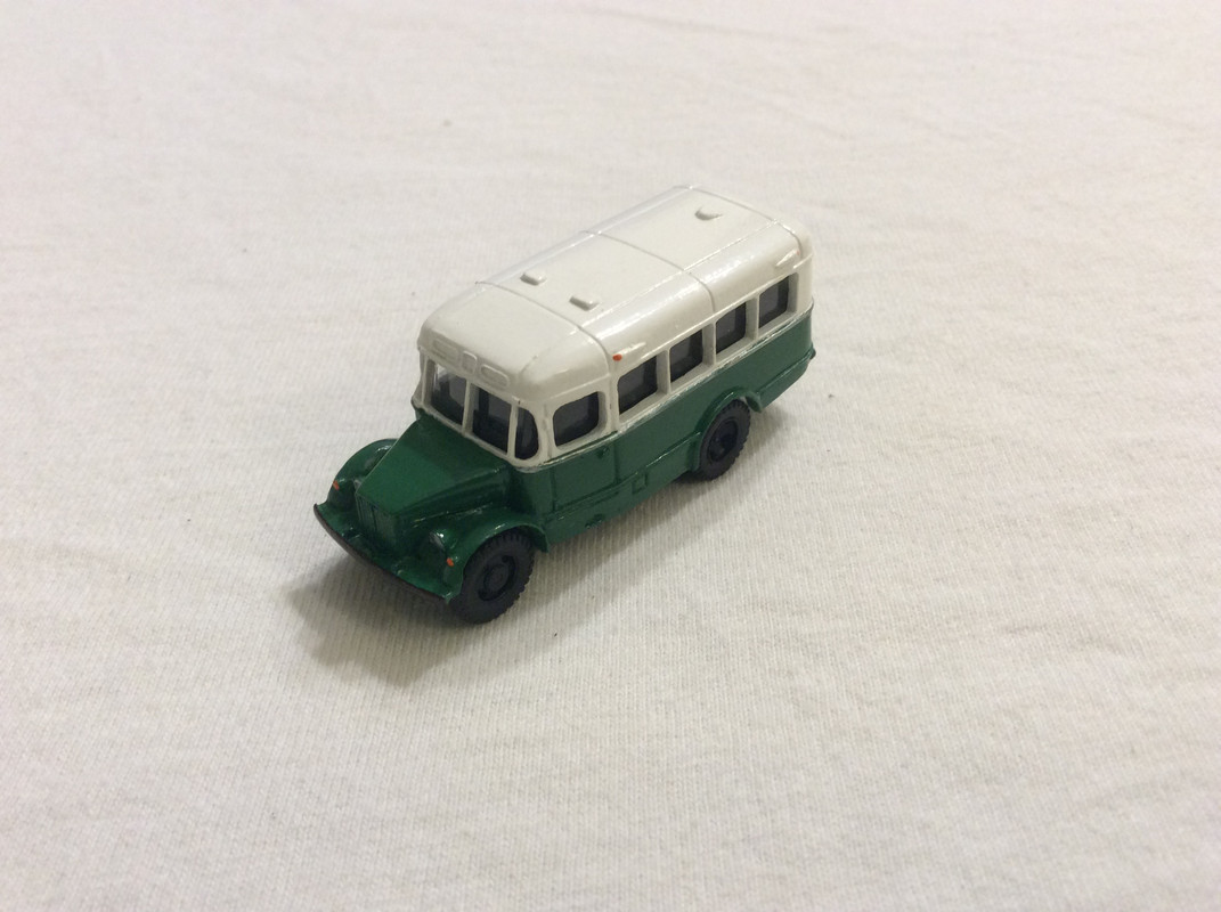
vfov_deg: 44.1
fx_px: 1127
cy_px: 456
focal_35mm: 32
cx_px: 610
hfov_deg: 56.9
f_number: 2.4
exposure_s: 1/24
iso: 64
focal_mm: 3.3
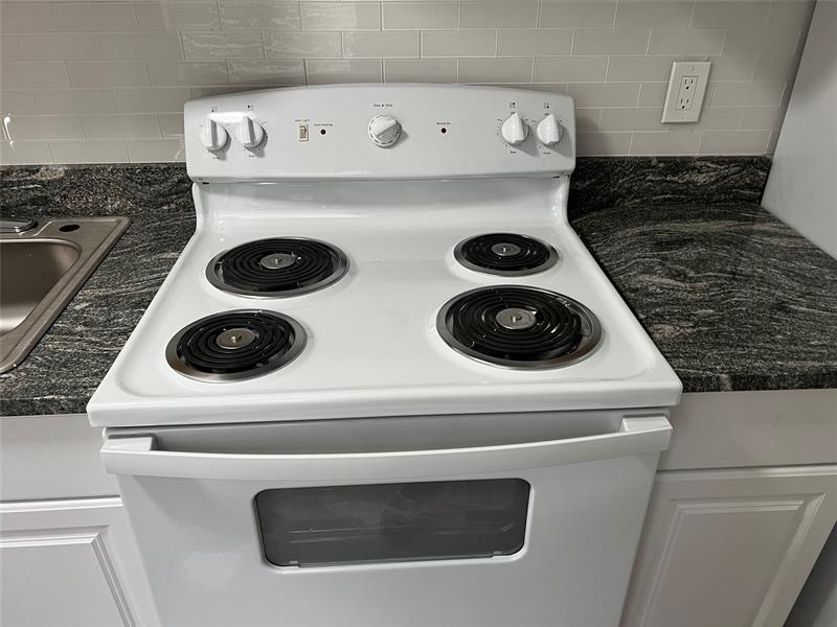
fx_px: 629
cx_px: 418
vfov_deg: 53.1
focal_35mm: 26
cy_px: 314
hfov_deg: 67.3
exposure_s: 1/60
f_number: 1.5
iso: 80
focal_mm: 5.7
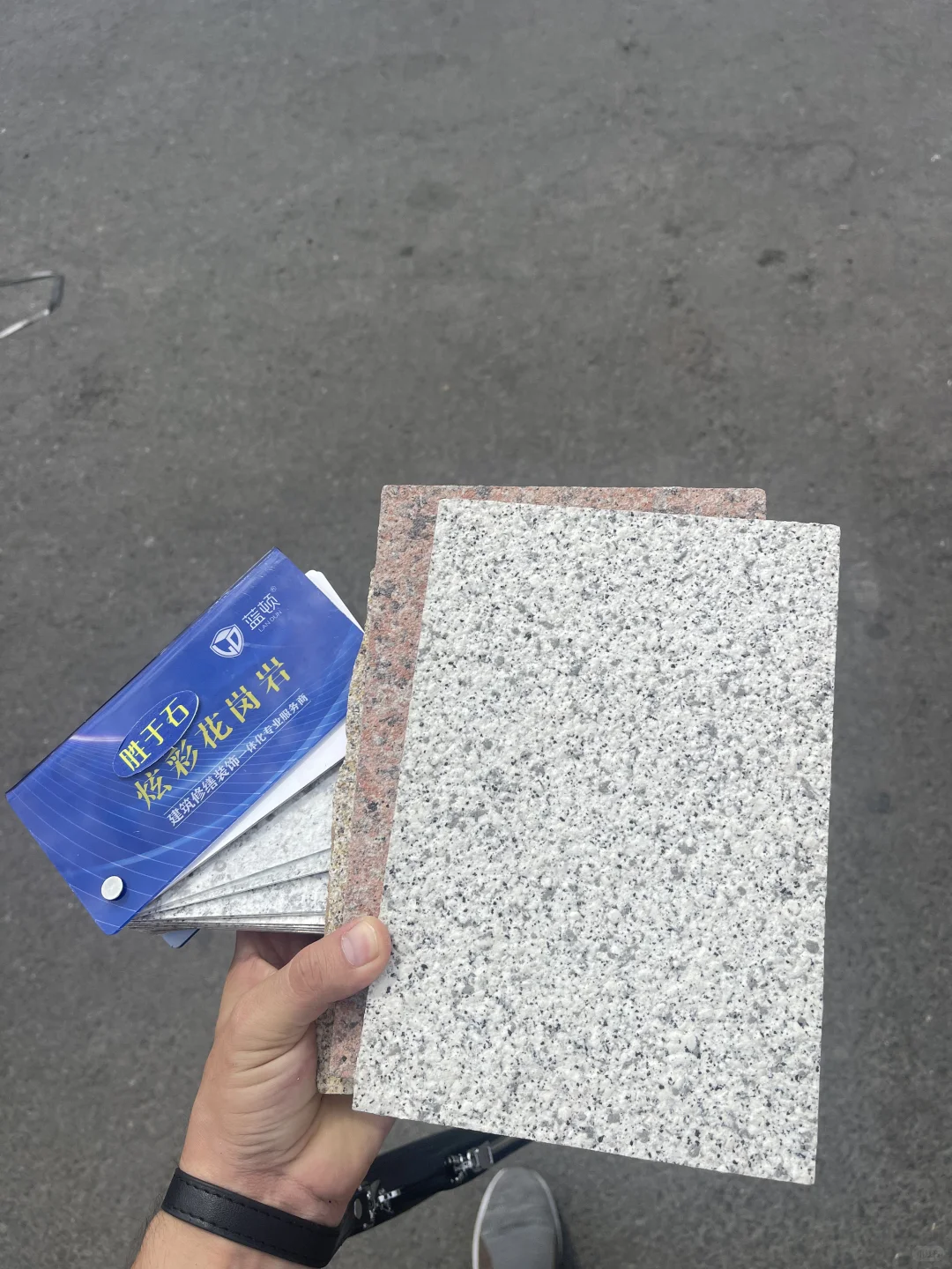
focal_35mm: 26
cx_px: 476
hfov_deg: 53.1
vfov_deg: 67.3
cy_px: 634
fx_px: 953
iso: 32
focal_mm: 5.1
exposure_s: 1/5618
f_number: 1.6
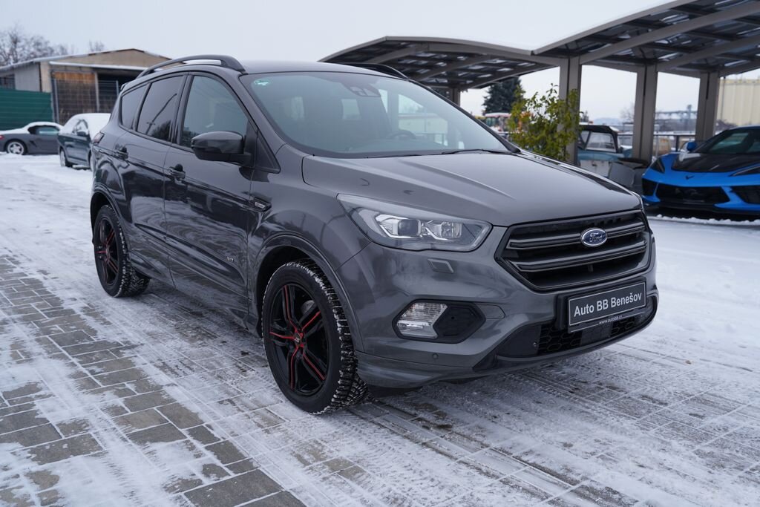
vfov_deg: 38.9
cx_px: 380
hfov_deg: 55.8
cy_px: 254
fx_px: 718
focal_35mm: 34
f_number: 4.5
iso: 100
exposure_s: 1/250
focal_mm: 34
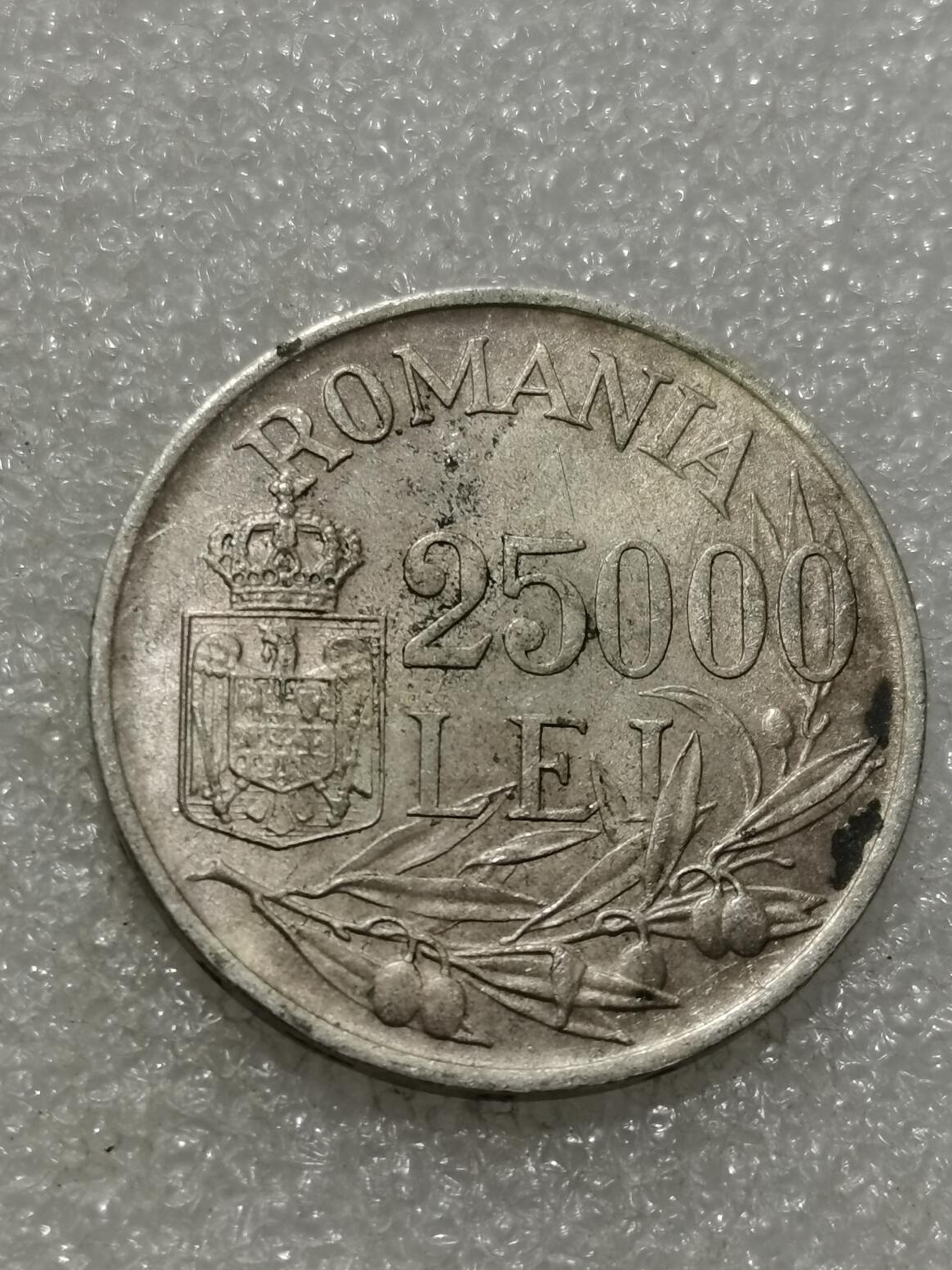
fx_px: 3227
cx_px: 474
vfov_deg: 22.3
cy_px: 603
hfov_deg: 16.8
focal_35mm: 88
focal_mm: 5.58
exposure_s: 1/120
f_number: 1.8
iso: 64
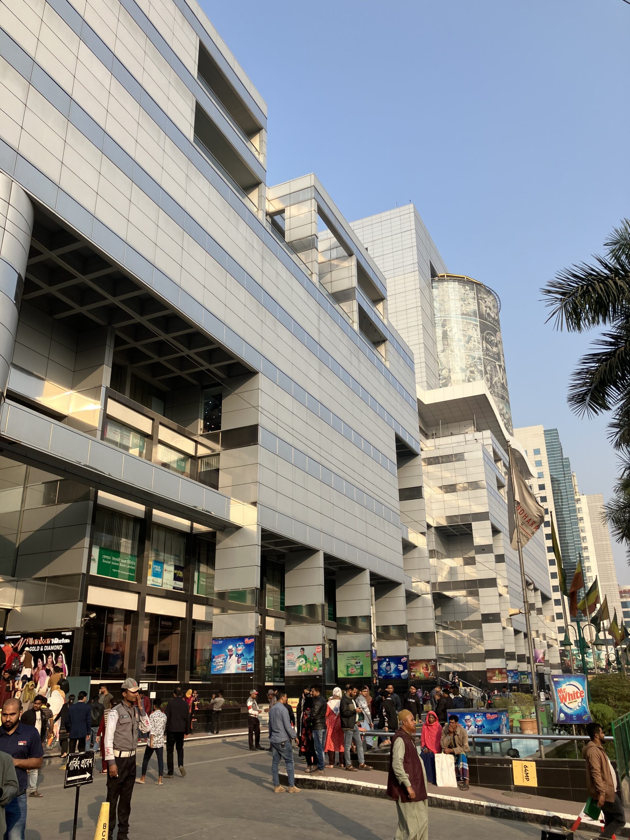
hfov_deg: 49.7
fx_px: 679
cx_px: 315
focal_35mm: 28
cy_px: 420
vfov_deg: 63.4
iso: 32
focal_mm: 3.99
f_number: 1.8
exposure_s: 1/1033
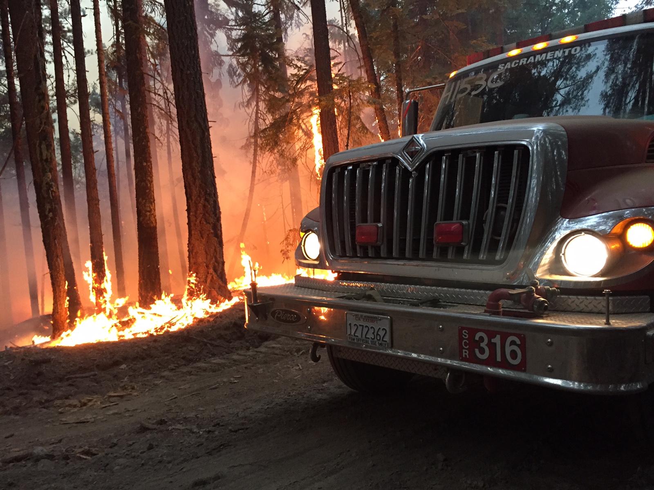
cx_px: 327
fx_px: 548
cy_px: 245
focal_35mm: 29
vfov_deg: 48.2
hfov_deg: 61.7
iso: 160
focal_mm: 4.15
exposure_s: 1/30
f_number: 2.2
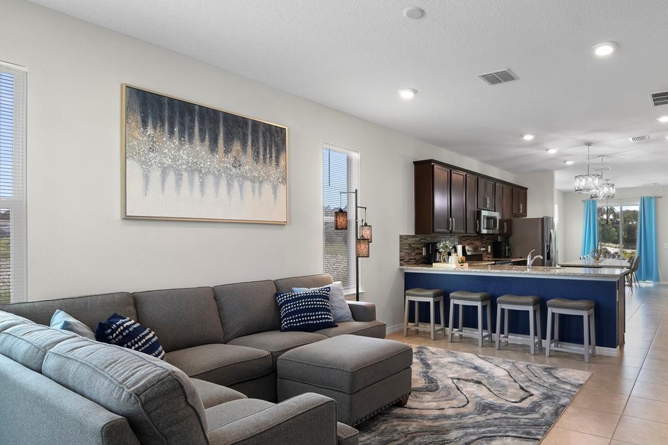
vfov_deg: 59.3
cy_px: 245
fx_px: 390
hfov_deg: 79.3
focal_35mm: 21
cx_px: 429
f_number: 8
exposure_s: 1/2
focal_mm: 11
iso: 100
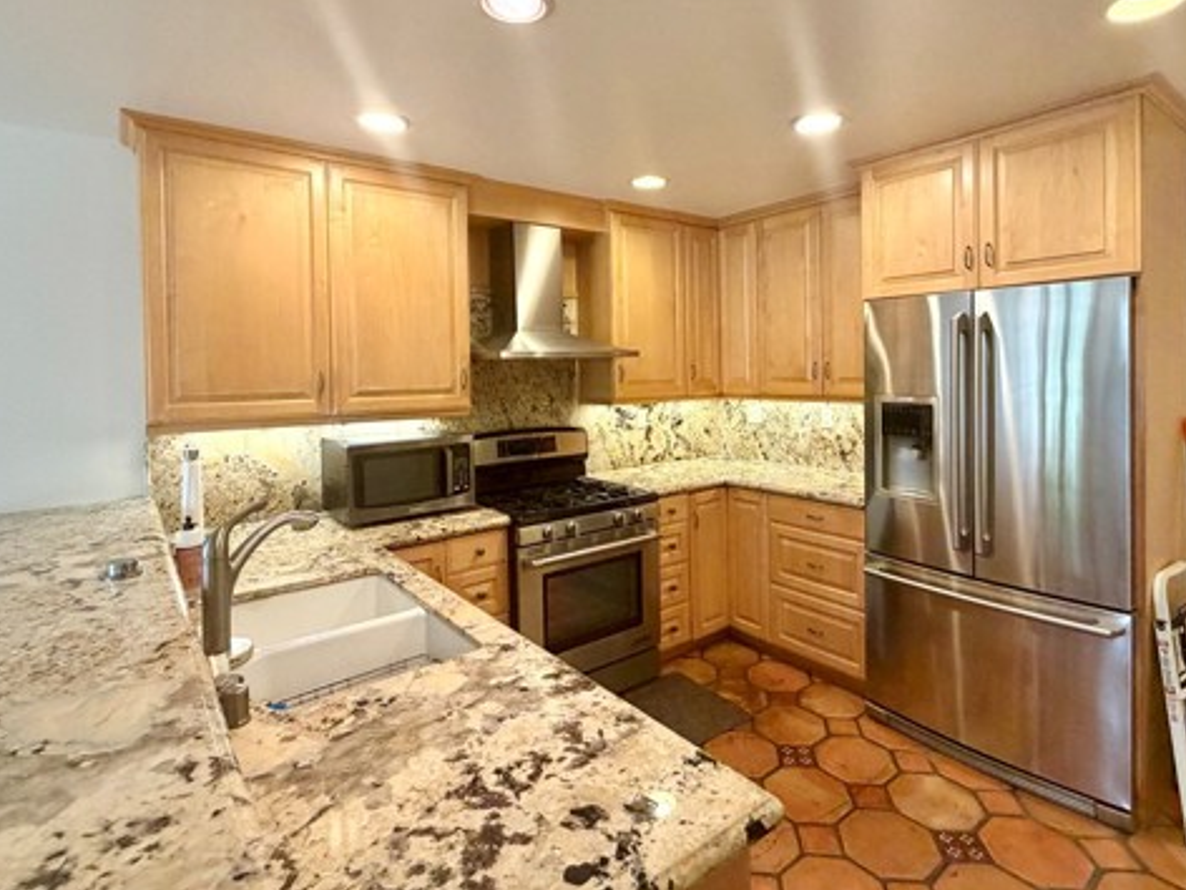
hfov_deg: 84.6
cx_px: 631
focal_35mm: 19
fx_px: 651
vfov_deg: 68.3
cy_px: 377
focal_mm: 2.22
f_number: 2.2
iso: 320
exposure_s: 1/120
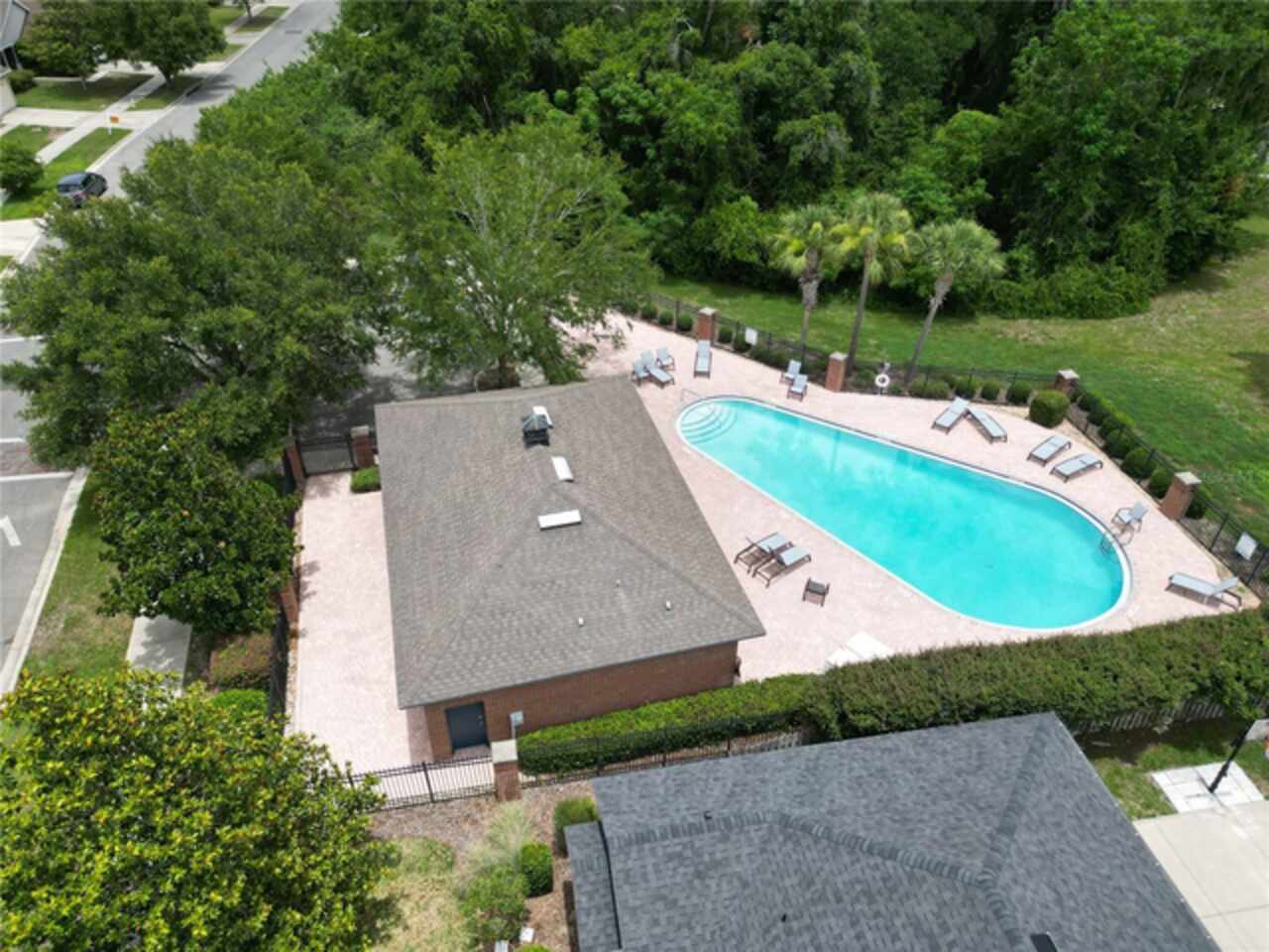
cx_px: 634
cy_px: 476
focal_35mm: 24
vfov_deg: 56.8
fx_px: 880
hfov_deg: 71.6
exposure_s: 1/3000
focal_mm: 6.72
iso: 130
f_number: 1.7
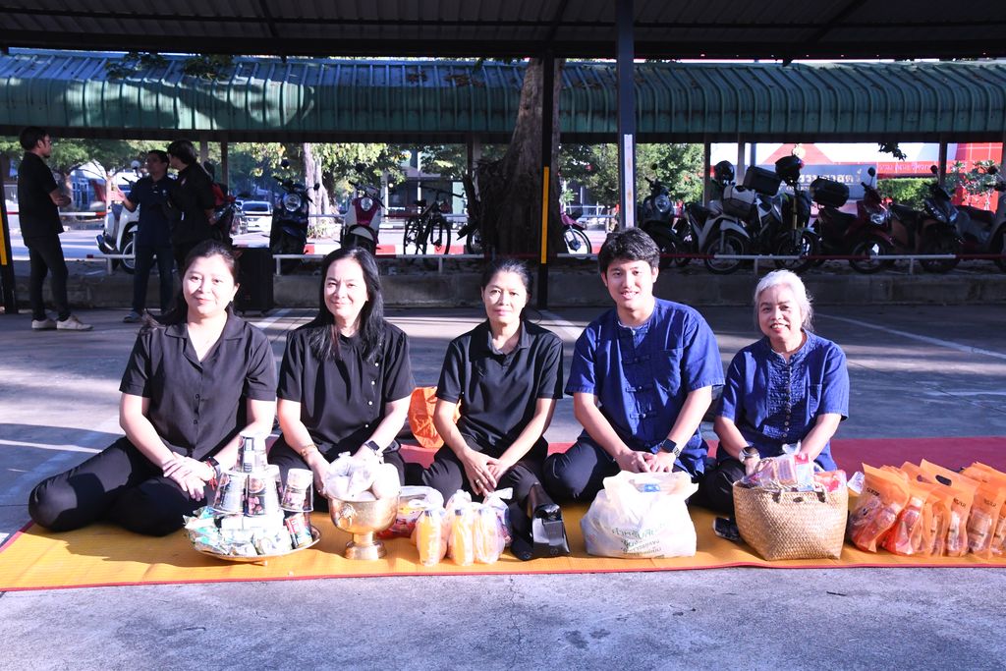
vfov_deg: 31.9
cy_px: 336
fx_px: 1174
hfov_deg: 46.4
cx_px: 503
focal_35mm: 42
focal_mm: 28
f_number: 13
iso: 2500
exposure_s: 1/640
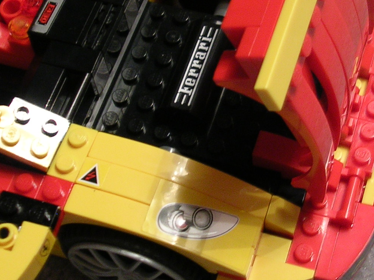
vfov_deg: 18.9
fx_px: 843
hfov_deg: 24.9
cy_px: 106
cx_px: 254
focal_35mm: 78
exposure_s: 1/5
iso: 80
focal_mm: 5.8
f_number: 2.8
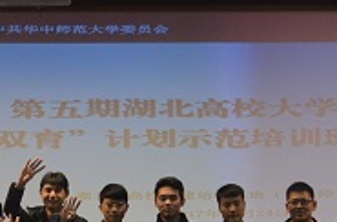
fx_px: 1092
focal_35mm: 117
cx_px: 273
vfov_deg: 11.6
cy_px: 185
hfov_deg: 17.4
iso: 1250
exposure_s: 1/125
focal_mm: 24
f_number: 5.6
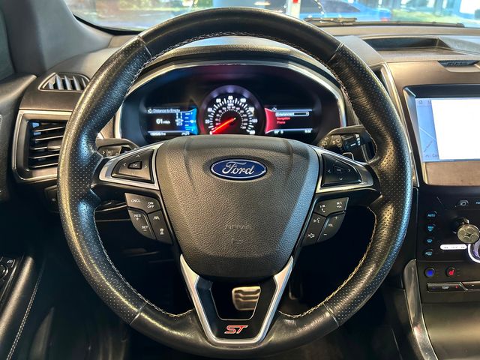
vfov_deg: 53.1
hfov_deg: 67.3
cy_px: 180
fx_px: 361
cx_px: 240
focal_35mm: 26
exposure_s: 1/44
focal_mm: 5.7
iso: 400
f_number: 1.5
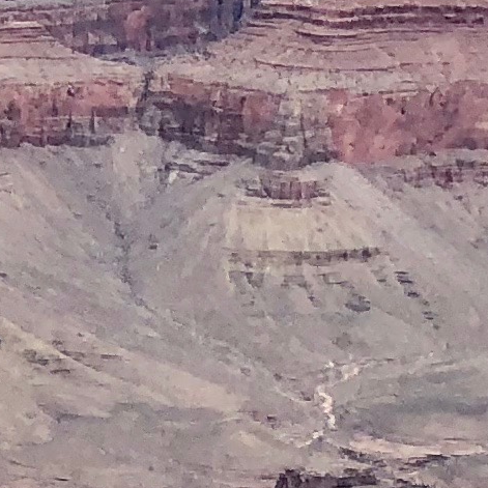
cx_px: -1221
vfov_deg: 8.2
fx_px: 3381
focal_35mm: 212
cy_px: 600
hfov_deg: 7.0
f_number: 1.8
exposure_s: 1/923
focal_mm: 3.99
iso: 20
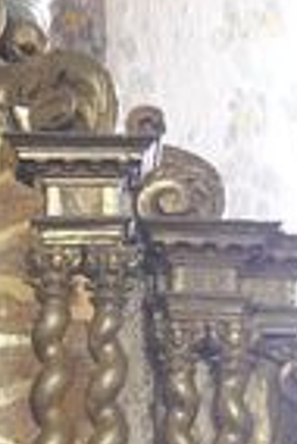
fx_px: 4555
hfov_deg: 3.7
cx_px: -153
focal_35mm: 369
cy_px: 457
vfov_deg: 5.6
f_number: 7.1
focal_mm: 50
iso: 400
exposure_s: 2.5
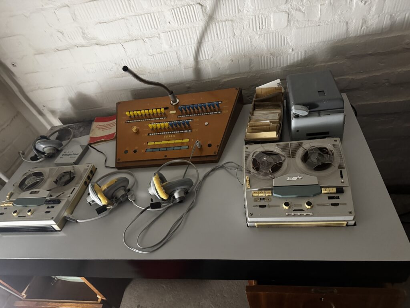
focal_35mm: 24
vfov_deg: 56.8
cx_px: 205
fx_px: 284
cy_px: 154
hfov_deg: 71.6
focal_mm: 6.76
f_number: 1.78
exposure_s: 1/33
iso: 1000
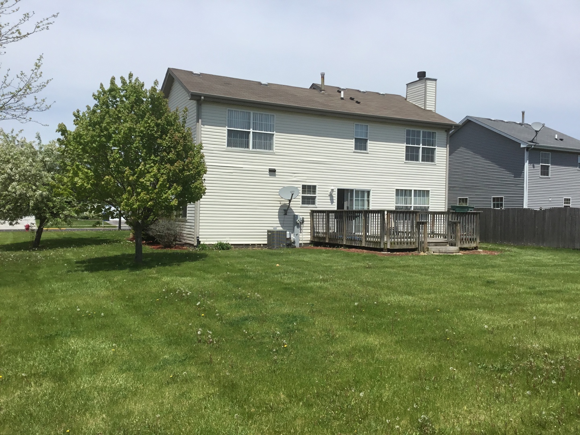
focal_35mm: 31
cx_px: 290
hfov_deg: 58.4
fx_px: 519
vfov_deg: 45.4
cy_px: 218
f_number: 2.4
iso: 25
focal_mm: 3.3
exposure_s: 1/2469
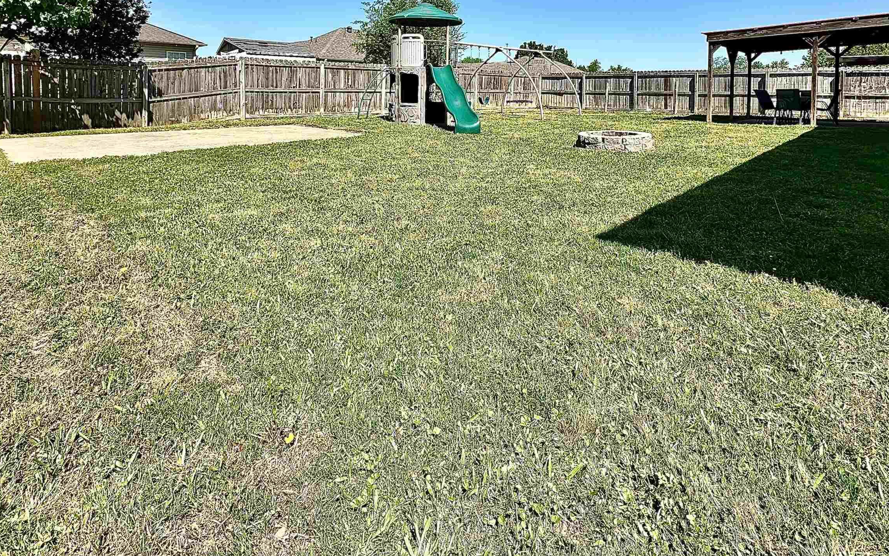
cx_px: 458
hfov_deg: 85.0
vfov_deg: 55.3
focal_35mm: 20
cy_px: 108
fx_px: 485
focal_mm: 2.22
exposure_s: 1/2092
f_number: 2.2
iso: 50
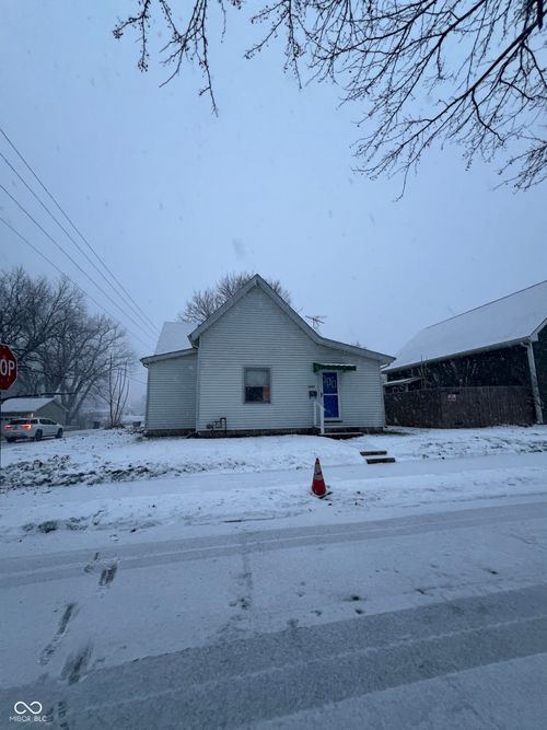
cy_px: 365
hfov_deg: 89.9
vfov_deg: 106.2
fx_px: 274
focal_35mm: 13
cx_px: 274
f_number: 1.8
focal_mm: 1.57
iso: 200
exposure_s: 1/99
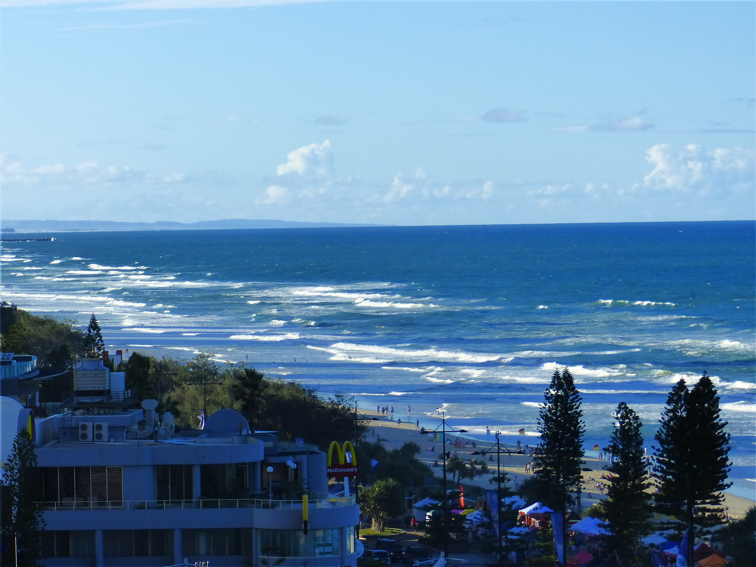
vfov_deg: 8.3
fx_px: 3887
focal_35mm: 178
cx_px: 378
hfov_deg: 11.1
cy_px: 284
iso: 250
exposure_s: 1/2000
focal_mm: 29.2
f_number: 2.8
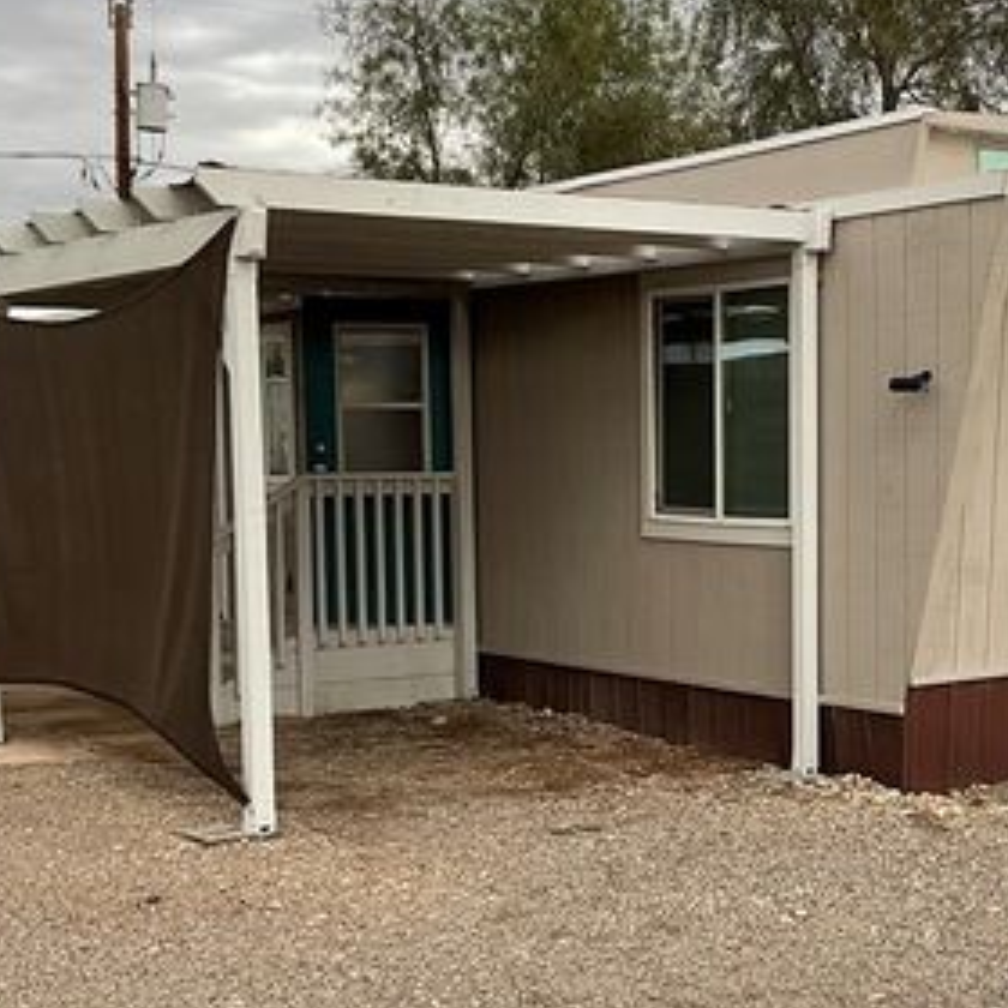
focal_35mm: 61
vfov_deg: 28.0
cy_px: 639
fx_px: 2010
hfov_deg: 27.8
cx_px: 734
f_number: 1.8
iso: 16
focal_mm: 3
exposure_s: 1/149
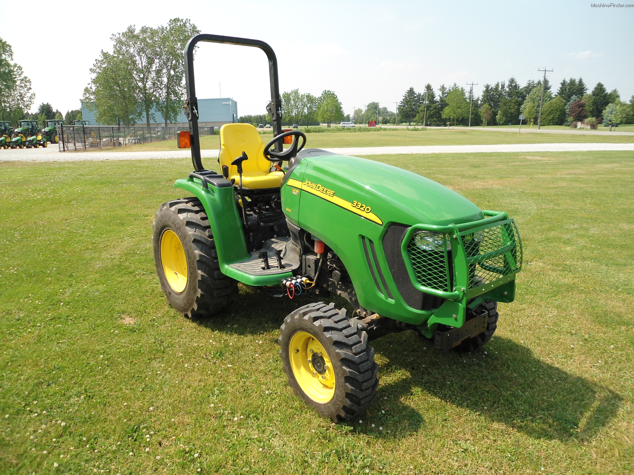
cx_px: 317
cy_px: 238
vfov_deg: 53.1
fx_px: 476
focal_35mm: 26
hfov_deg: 67.3
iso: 80
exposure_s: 1/800
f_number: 2.8
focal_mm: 4.7
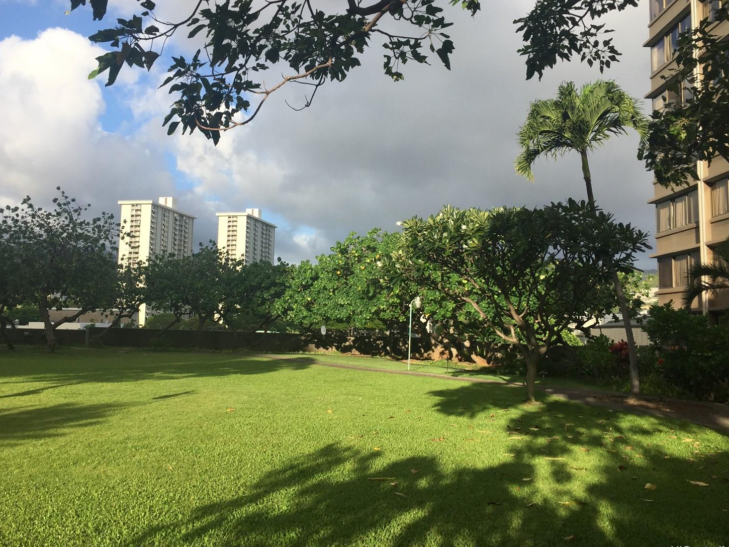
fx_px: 674
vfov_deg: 44.1
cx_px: 343
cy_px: 254
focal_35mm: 32
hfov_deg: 56.8
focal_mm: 4.15
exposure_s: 1/1364
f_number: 2.2
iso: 32
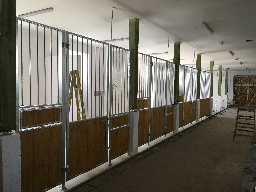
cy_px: 96
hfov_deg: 61.7
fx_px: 214
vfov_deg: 48.2
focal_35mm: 29
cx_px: 128
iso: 32
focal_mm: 4.15
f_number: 2.2
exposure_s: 1/33
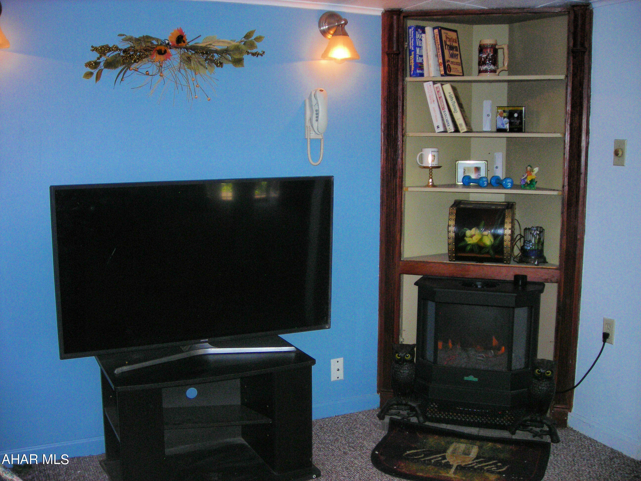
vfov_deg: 37.7
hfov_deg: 49.0
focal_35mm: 38
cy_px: 240
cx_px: 320
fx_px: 704
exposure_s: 1/60.1
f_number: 3.2
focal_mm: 6.3
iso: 104
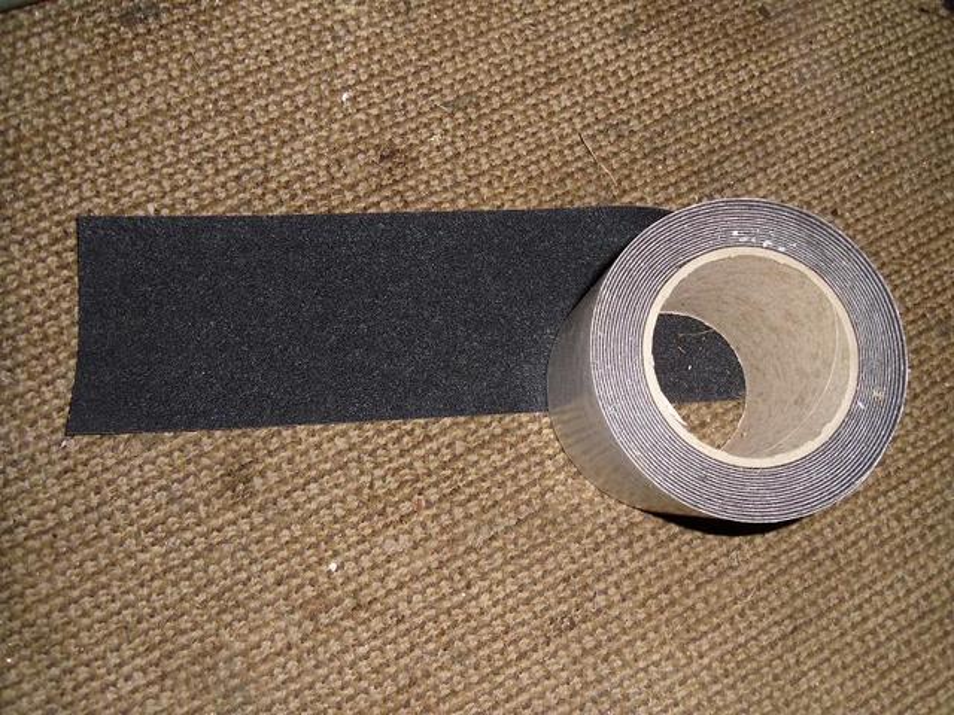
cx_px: 477
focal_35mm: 31
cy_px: 358
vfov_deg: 45.4
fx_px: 854
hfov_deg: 58.4
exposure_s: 1/45
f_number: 3.3
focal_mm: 5.6
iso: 80
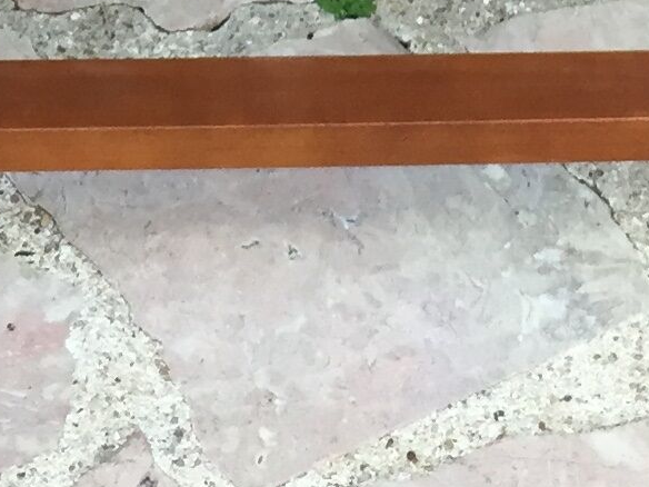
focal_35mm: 162
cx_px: 537
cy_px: -632
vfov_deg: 8.5
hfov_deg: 12.1
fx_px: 3037
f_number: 2.2
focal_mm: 4.15
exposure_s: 1/40
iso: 32
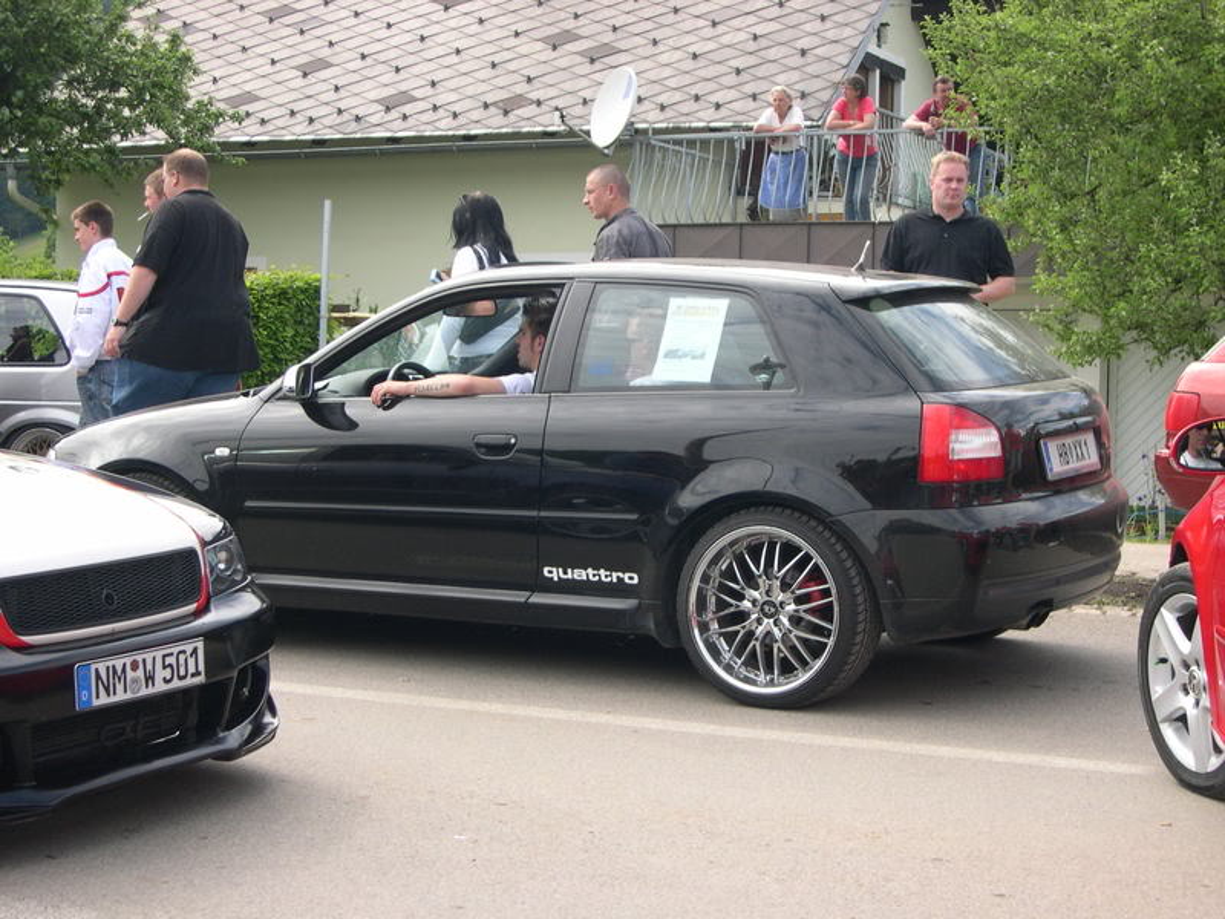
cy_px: 460
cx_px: 612
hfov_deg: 29.0
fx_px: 2371
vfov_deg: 21.9
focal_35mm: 67
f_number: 3.7
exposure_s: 1/310
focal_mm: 14.2
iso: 100
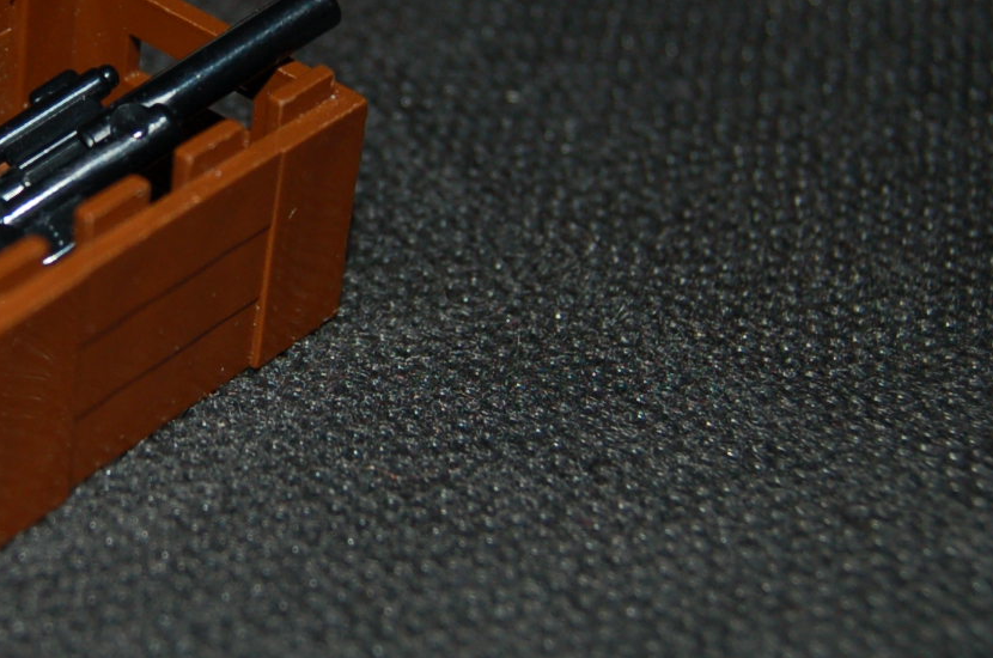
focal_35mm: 106
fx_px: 2918
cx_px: 81
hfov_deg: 18.9
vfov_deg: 12.8
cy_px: 128
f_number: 4.2
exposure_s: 1/60
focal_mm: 26
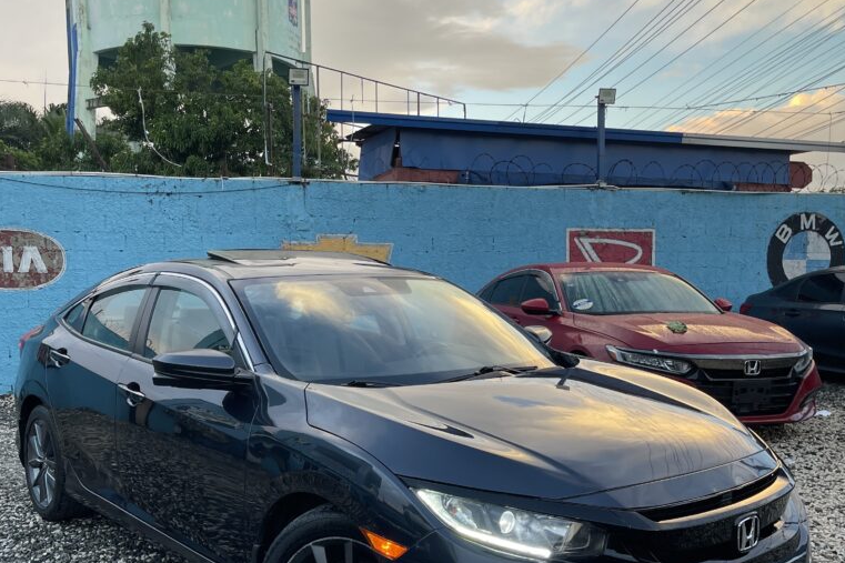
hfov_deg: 54.4
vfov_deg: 37.7
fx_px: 821
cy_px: 343
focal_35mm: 35
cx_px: 421
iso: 50
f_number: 1.6
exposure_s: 1/121
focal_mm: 5.1
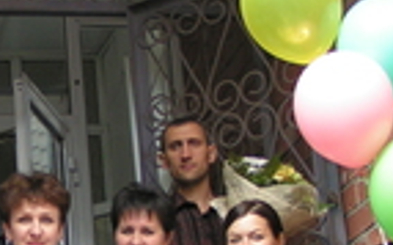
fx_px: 1359
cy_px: 187
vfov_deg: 10.3
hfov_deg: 16.0
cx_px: -38
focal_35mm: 127
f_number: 2.8
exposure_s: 1/100
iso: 50
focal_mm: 5.8
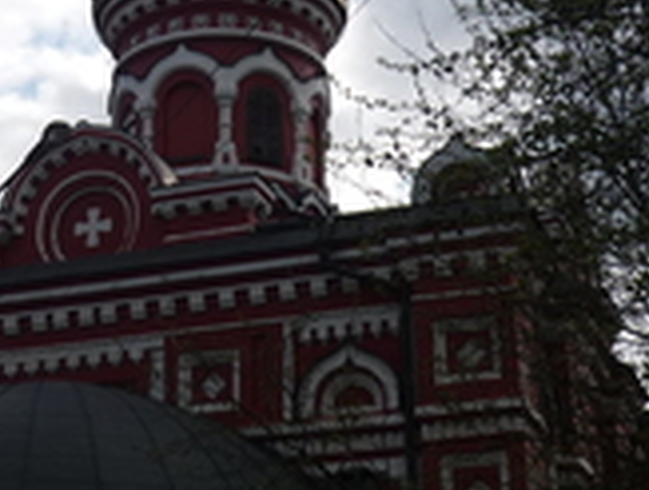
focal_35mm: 91
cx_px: 167
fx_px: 1710
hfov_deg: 21.3
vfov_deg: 16.1
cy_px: 72
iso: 100
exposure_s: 1/250
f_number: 8
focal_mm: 5.5
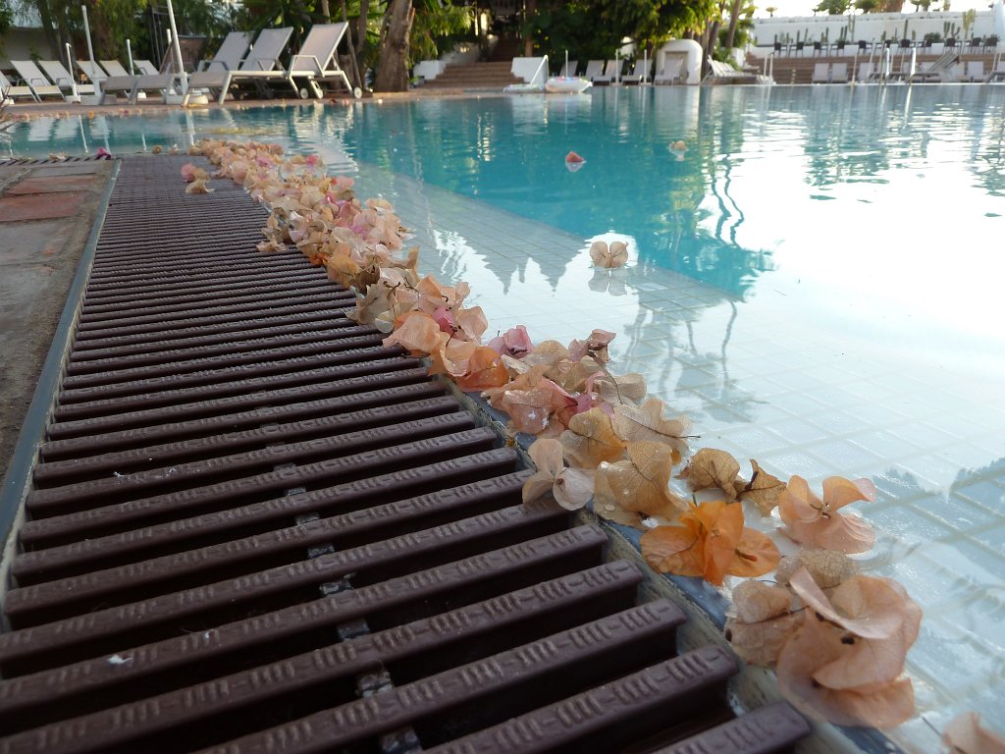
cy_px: 377
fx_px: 726
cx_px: 502
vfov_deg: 54.9
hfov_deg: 69.4
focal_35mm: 25
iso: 80
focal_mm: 4.1
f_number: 3.3
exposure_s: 1/100
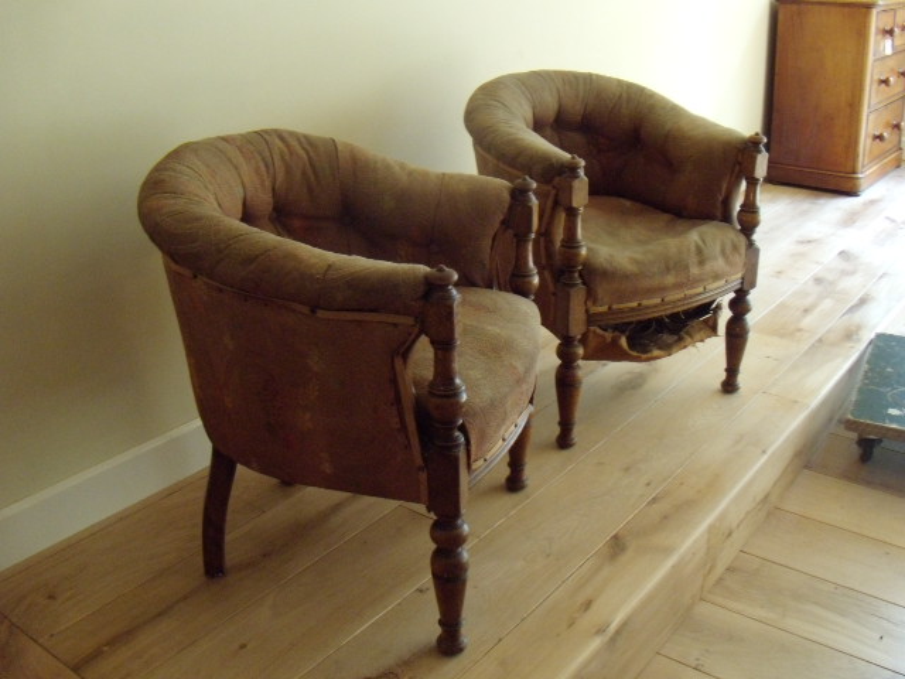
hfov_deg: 51.4
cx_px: 452
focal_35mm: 36
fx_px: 941
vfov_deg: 39.7
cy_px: 340
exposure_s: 1/30
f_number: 3.6
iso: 400
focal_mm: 6.4
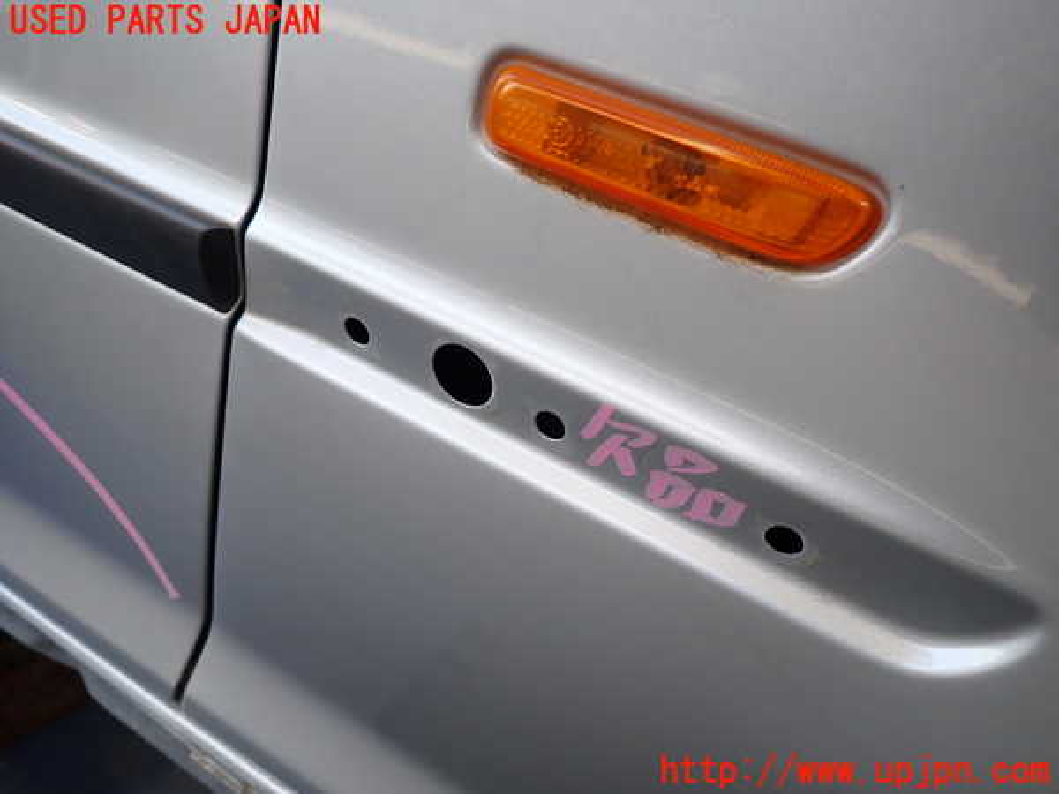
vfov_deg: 54.9
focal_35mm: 25
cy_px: 397
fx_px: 765
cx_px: 530
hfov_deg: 69.4
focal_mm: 4.5
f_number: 2
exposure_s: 1/125
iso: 125
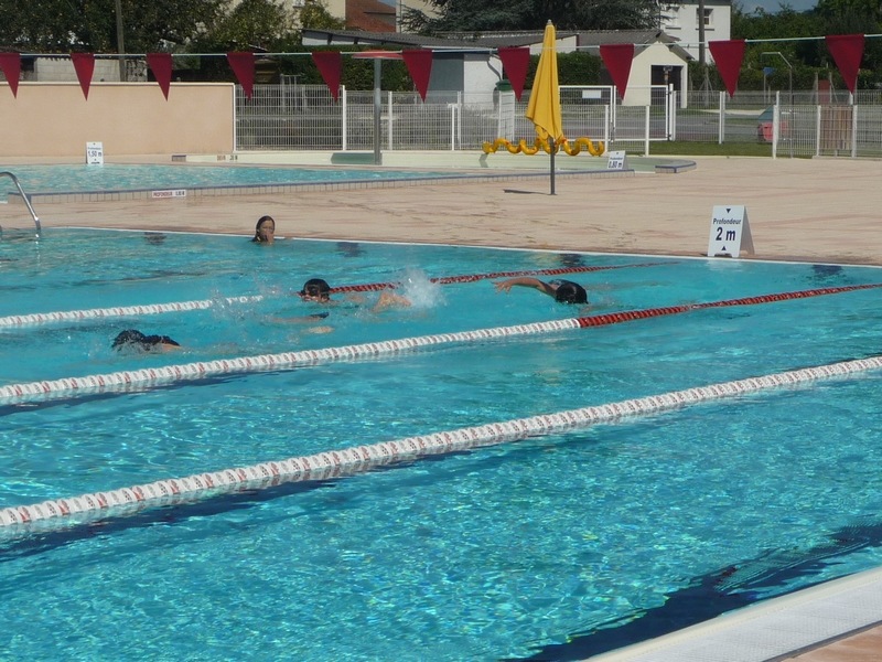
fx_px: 2344
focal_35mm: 92
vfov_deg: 16.1
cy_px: 331
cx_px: 441
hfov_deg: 21.3
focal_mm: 9.3
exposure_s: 1/400
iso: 100
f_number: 10
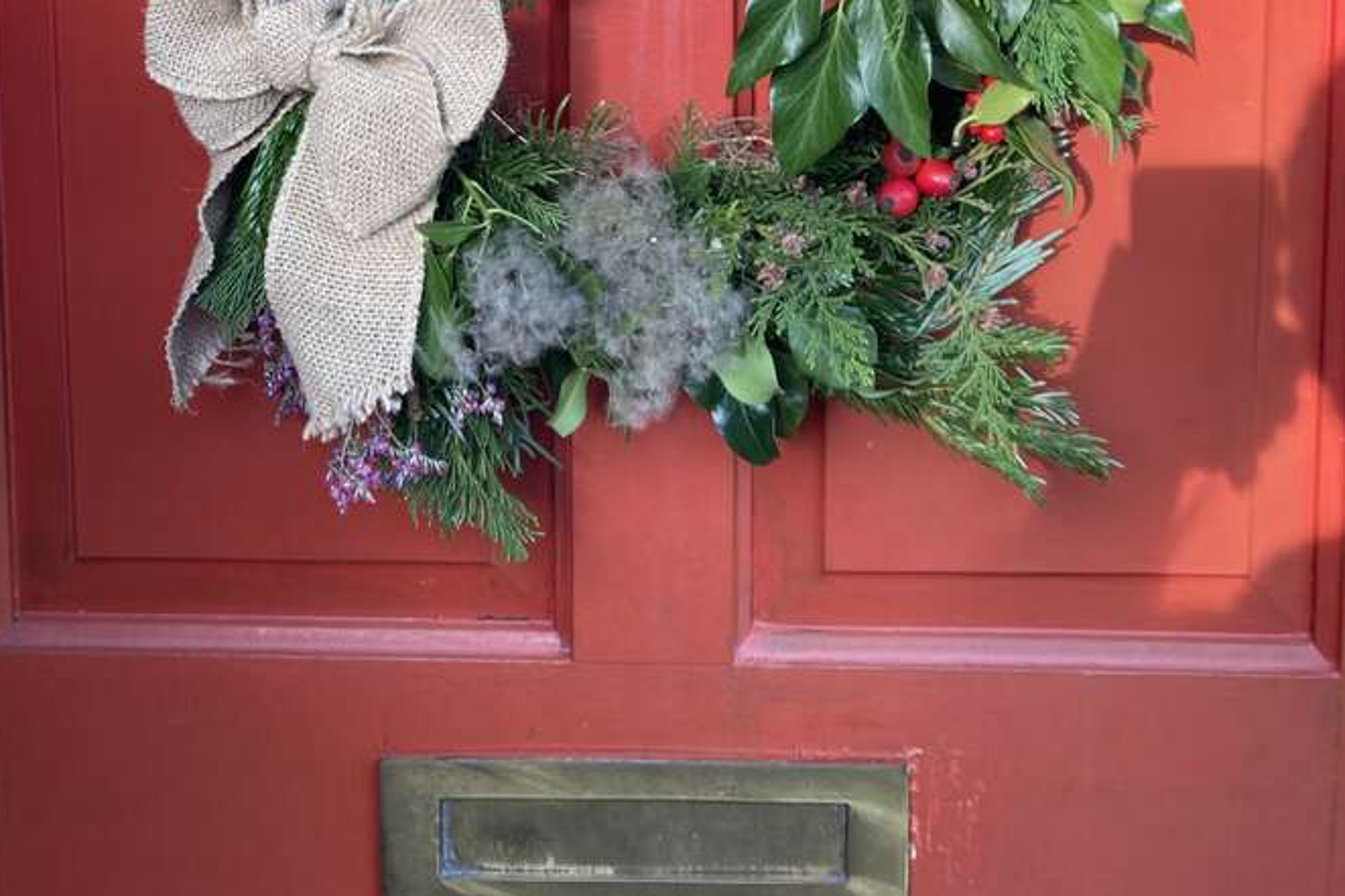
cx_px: 638
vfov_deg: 27.6
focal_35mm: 44
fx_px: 1643
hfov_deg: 44.5
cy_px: -110
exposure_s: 1/120
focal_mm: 3.99
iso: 25
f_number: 1.8
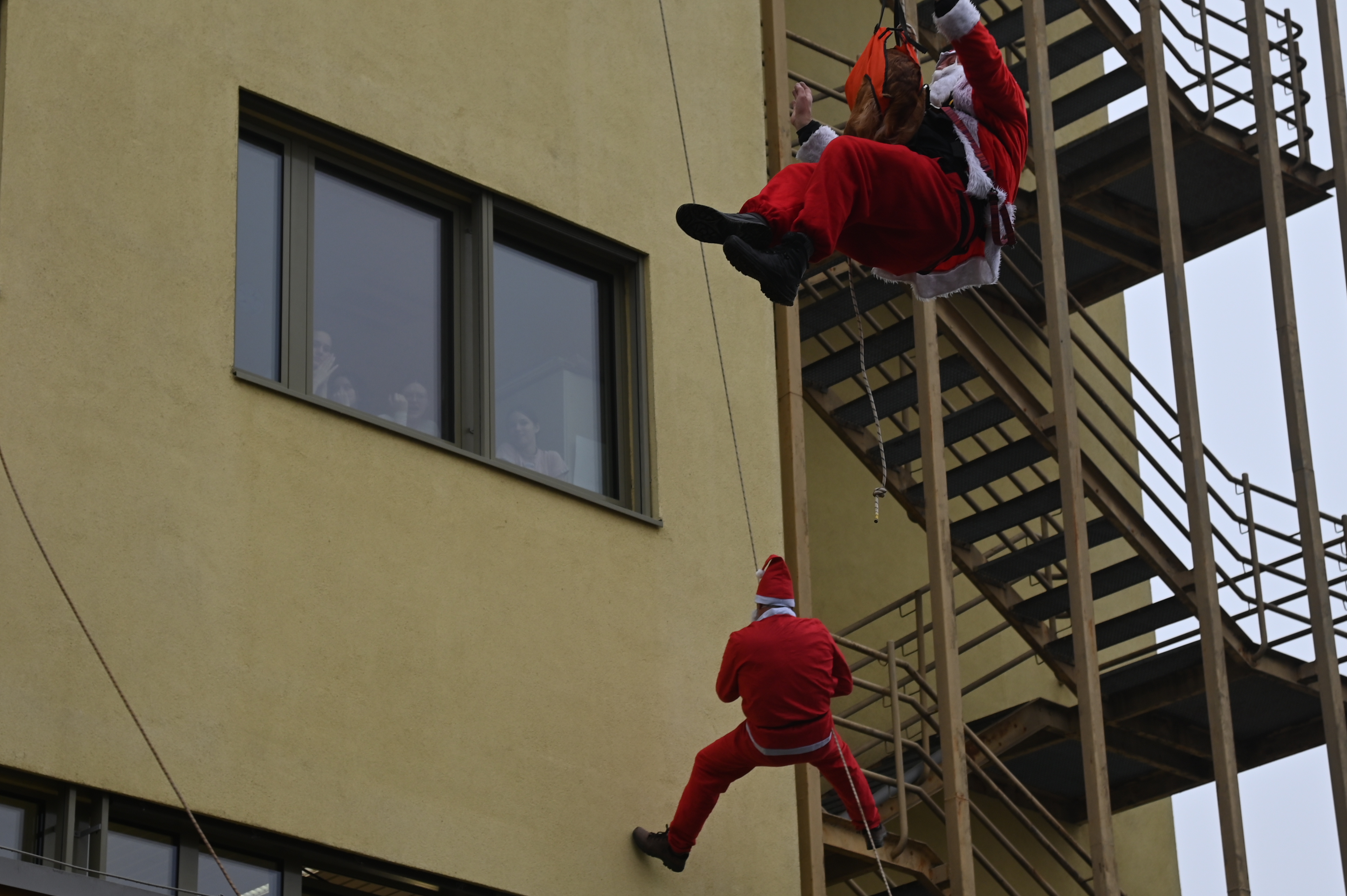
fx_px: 4113
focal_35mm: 110
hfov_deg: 18.6
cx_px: 641
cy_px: 322
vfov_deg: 12.4
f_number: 5
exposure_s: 1/250
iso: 200
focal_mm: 70
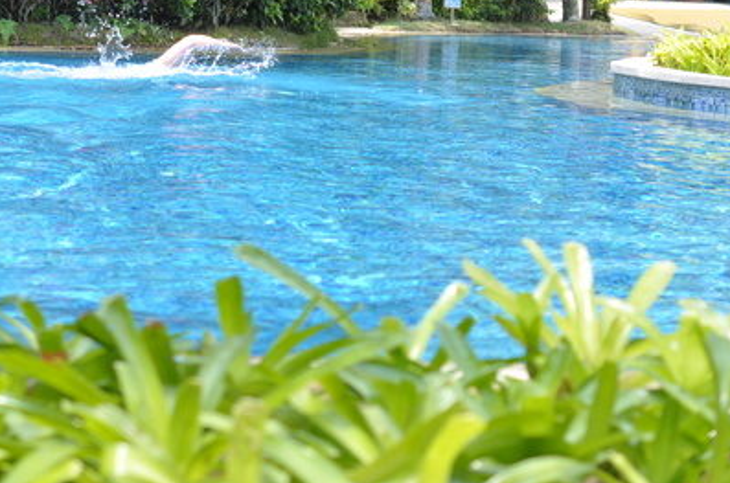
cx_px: 292
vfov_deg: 11.2
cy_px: 6
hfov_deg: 16.9
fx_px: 2449
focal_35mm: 121
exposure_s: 1/1250
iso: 250
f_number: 3.5
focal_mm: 40
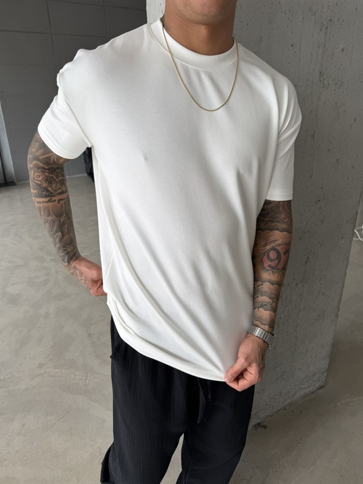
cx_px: 182
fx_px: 336
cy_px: 242
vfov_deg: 71.6
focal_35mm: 24
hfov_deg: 56.8
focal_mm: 6.76
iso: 80
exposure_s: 1/649
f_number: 1.78
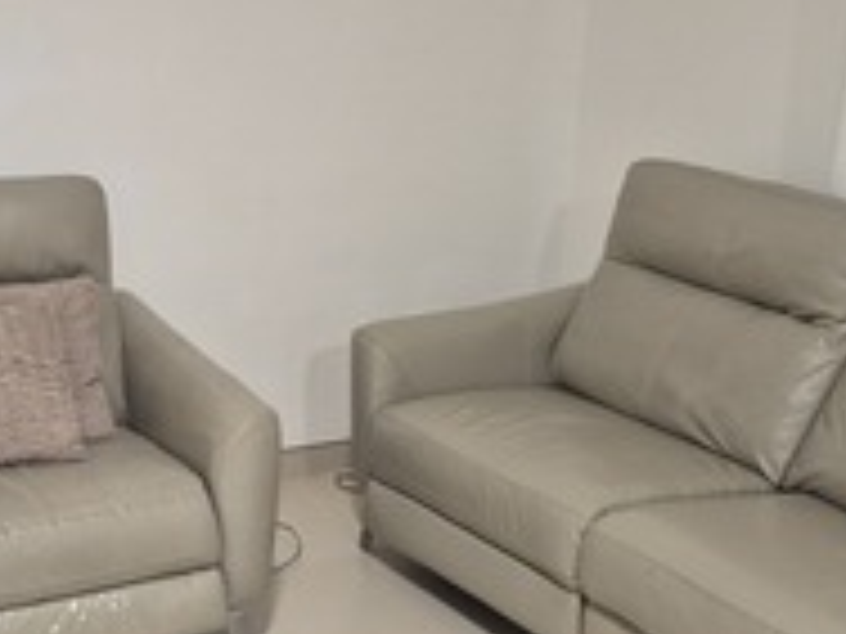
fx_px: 1369
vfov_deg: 26.0
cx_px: 263
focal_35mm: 56
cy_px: 393
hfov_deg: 34.0
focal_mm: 5.4
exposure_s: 1/120
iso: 400
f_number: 1.8
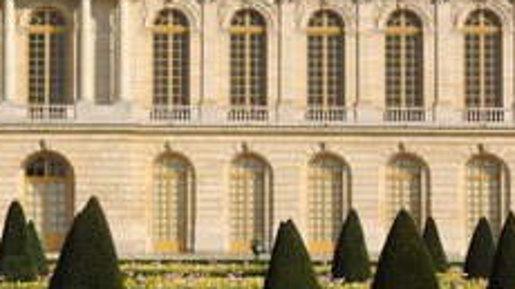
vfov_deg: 5.3
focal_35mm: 230
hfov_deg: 9.4
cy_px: 67
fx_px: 3139
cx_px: 78
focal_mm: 120
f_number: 10
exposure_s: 1/160
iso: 100
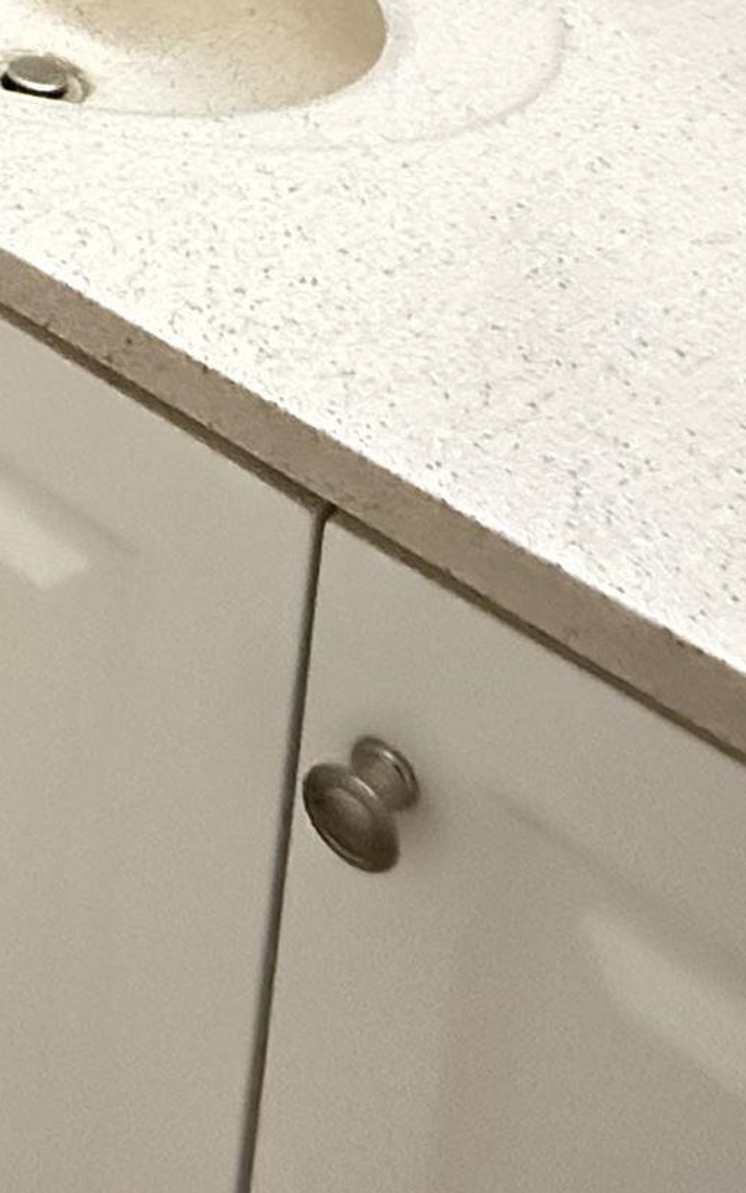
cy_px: -468
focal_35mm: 56
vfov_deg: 28.0
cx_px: -311
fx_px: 1821
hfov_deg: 20.4
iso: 1250
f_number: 2.2
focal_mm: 2.22
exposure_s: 1/60
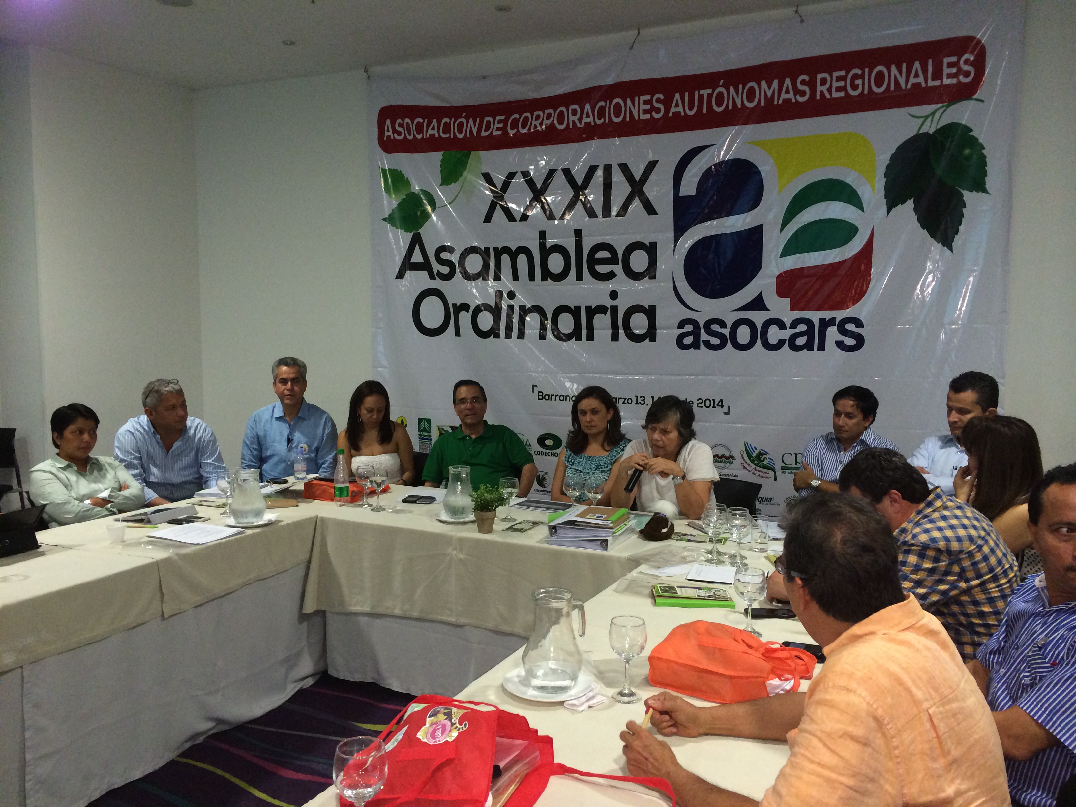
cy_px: 404
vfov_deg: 46.8
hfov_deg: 60.0
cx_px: 538
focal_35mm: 30
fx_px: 933
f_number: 2.2
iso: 250
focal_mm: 4.12
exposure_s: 1/30
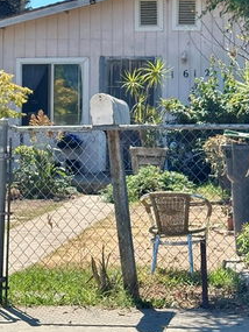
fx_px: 1102
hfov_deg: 12.9
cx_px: 165
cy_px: 16
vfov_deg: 16.8
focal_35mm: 115
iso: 64
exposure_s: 1/2304
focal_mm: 6.86
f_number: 1.78
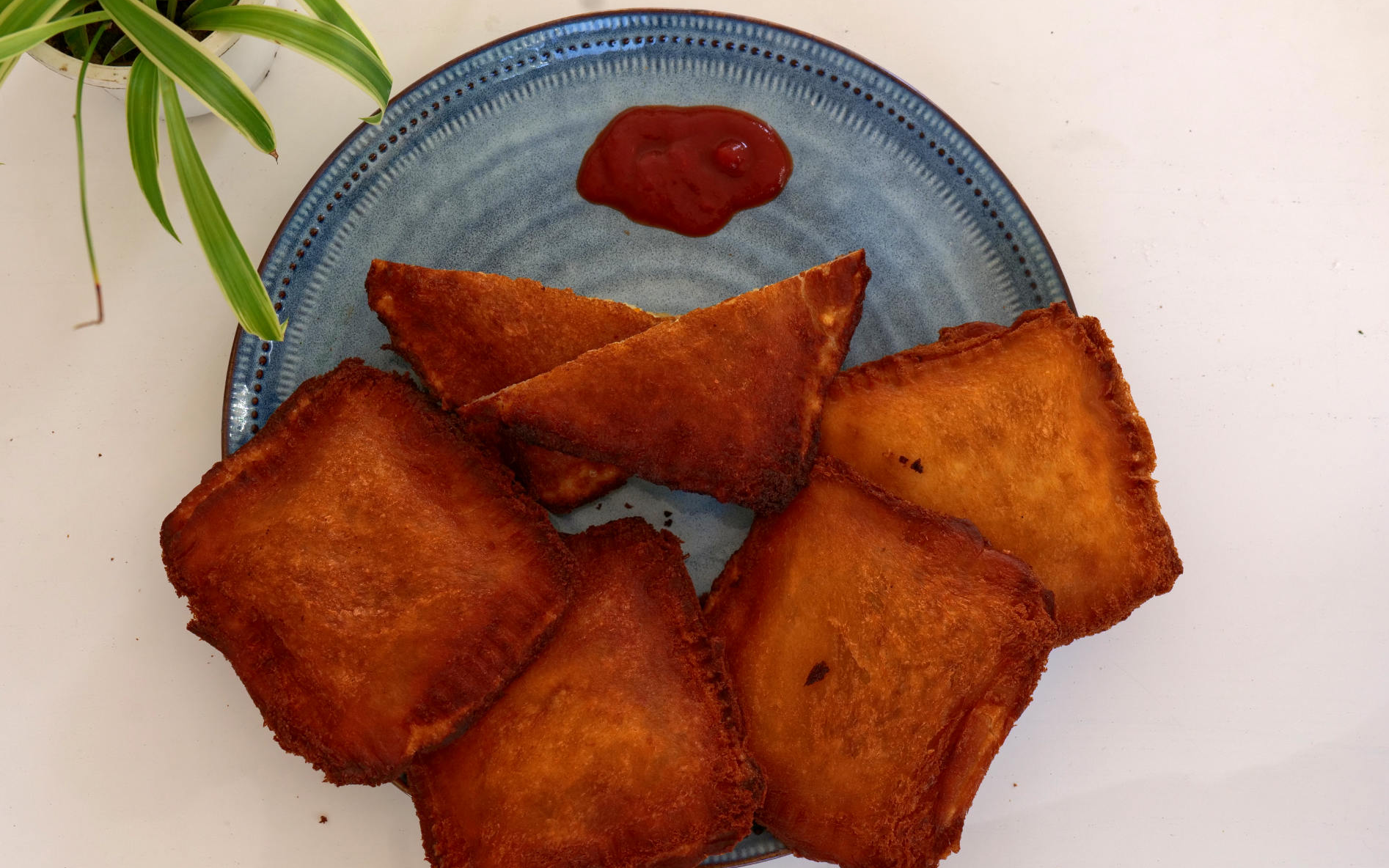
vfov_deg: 21.0
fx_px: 2347
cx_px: 692
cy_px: 430
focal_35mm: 62
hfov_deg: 33.0
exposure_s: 1/60
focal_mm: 60
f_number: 8
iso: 1250
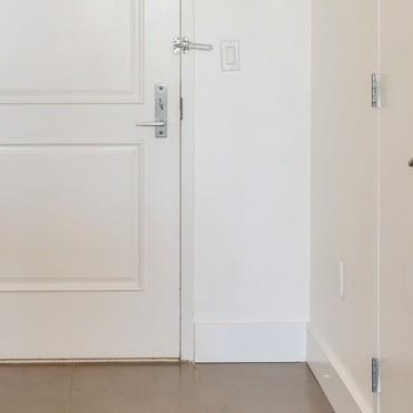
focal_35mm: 62
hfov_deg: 27.6
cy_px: 20
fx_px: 837
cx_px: 143
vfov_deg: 26.5
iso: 100
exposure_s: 1/2.5
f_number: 11
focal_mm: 17
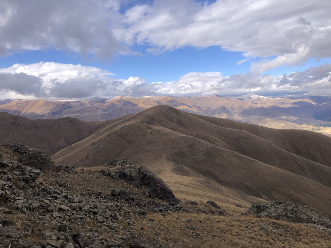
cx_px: 166
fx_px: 268
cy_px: 124
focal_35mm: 28
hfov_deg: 63.4
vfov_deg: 49.7
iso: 20
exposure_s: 1/1845
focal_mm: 3.99
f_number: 1.8
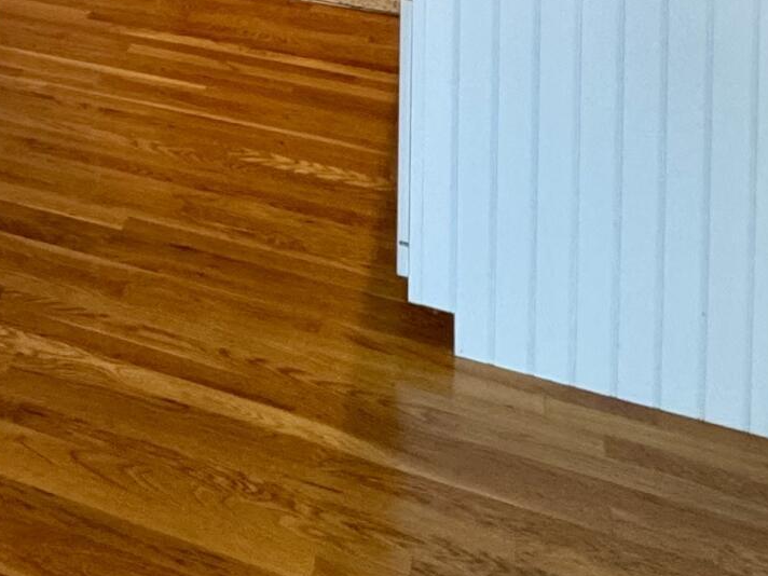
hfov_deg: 28.5
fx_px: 1309
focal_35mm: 59
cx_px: -153
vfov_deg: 19.1
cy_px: -451
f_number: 2.2
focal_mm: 2.22
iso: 200
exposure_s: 1/120
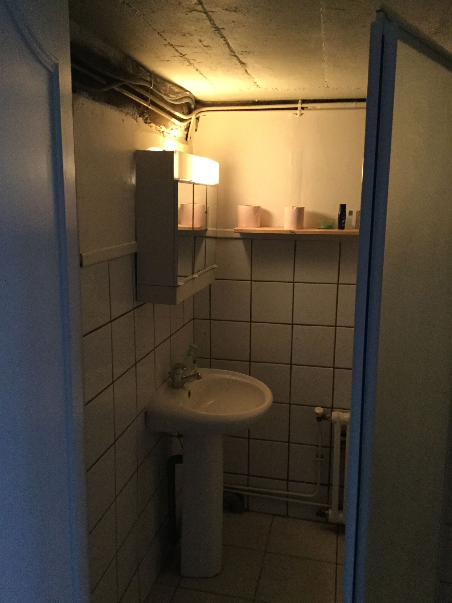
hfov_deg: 45.4
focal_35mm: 31
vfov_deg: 58.3
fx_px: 540
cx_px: 226
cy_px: 302
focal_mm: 3.3
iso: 320
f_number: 2.4
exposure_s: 1/17
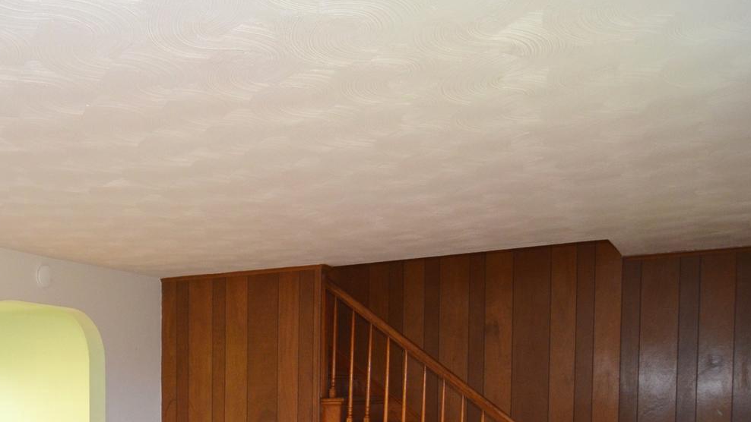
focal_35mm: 39
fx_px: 777
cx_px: 85
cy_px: 427
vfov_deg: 28.5
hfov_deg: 46.9
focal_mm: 12
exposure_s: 1/60
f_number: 4
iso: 800
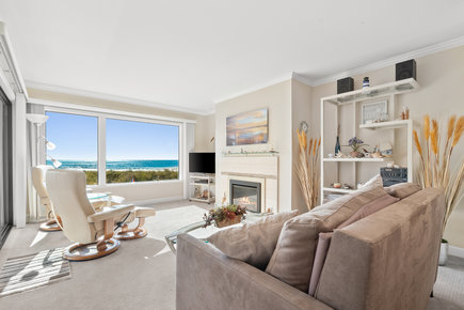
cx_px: 232
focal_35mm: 16
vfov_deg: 73.7
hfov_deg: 96.7
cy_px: 155
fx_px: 206
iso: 400
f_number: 14
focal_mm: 16
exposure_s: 1/10
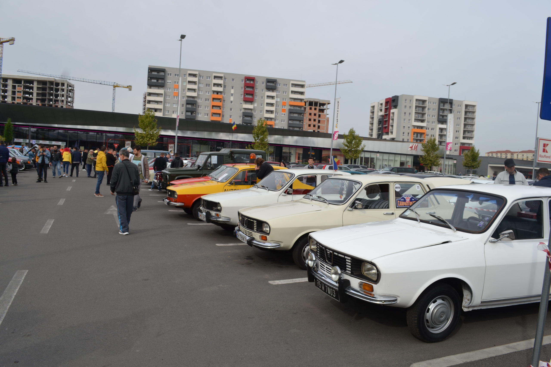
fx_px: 413
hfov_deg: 67.4
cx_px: 276
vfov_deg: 47.9
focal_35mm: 27
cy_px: 184
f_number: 7.1
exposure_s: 1/200
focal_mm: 18
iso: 100
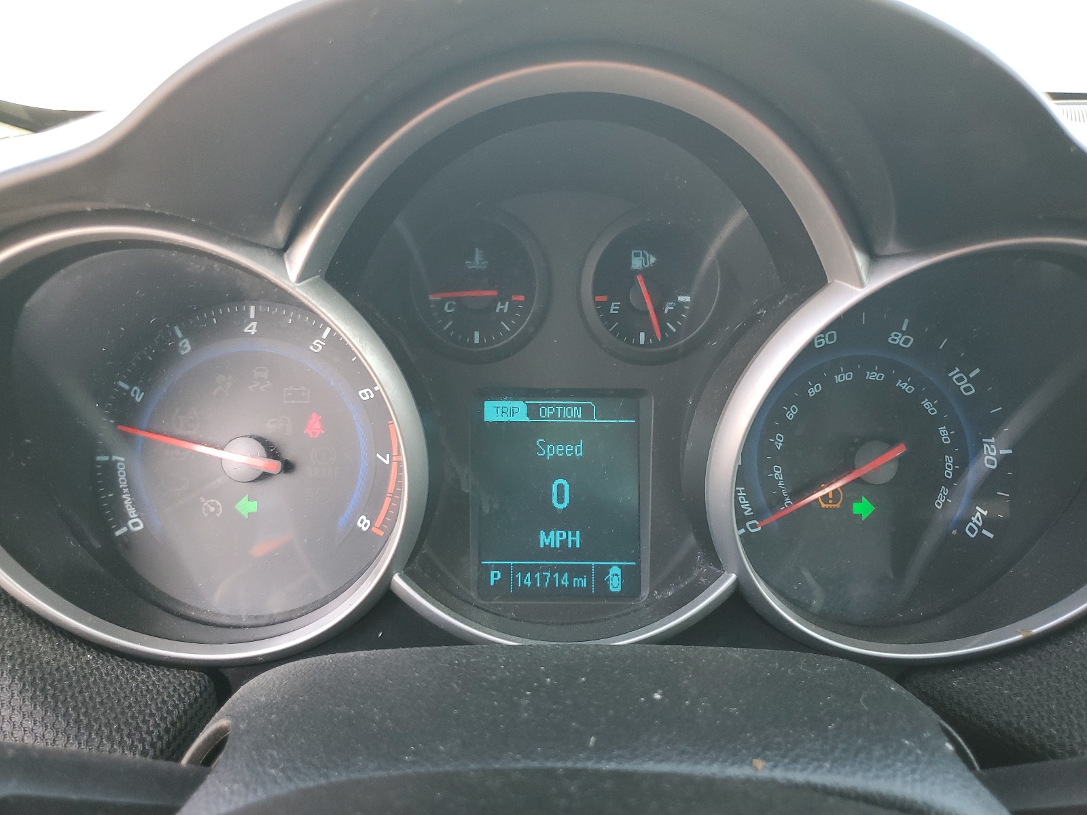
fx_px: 816
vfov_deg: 53.1
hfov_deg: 67.3
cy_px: 408
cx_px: 544
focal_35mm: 26
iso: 70
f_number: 1.5
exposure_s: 1/120
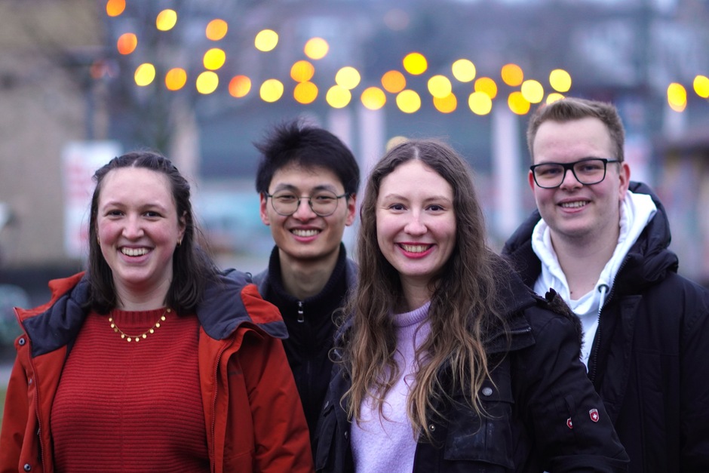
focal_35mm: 128
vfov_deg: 10.8
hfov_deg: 16.1
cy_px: 236
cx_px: 354
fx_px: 2511
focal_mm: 85
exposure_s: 1/160
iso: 800
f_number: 1.8
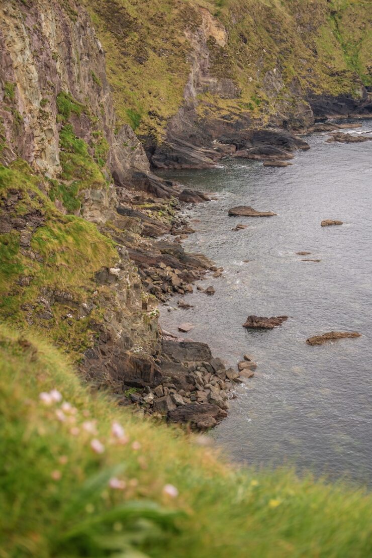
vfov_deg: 44.2
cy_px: 279
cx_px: 186
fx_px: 687
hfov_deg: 30.3
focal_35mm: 44
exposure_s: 1/160
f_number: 3.2
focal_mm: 44.3
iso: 100
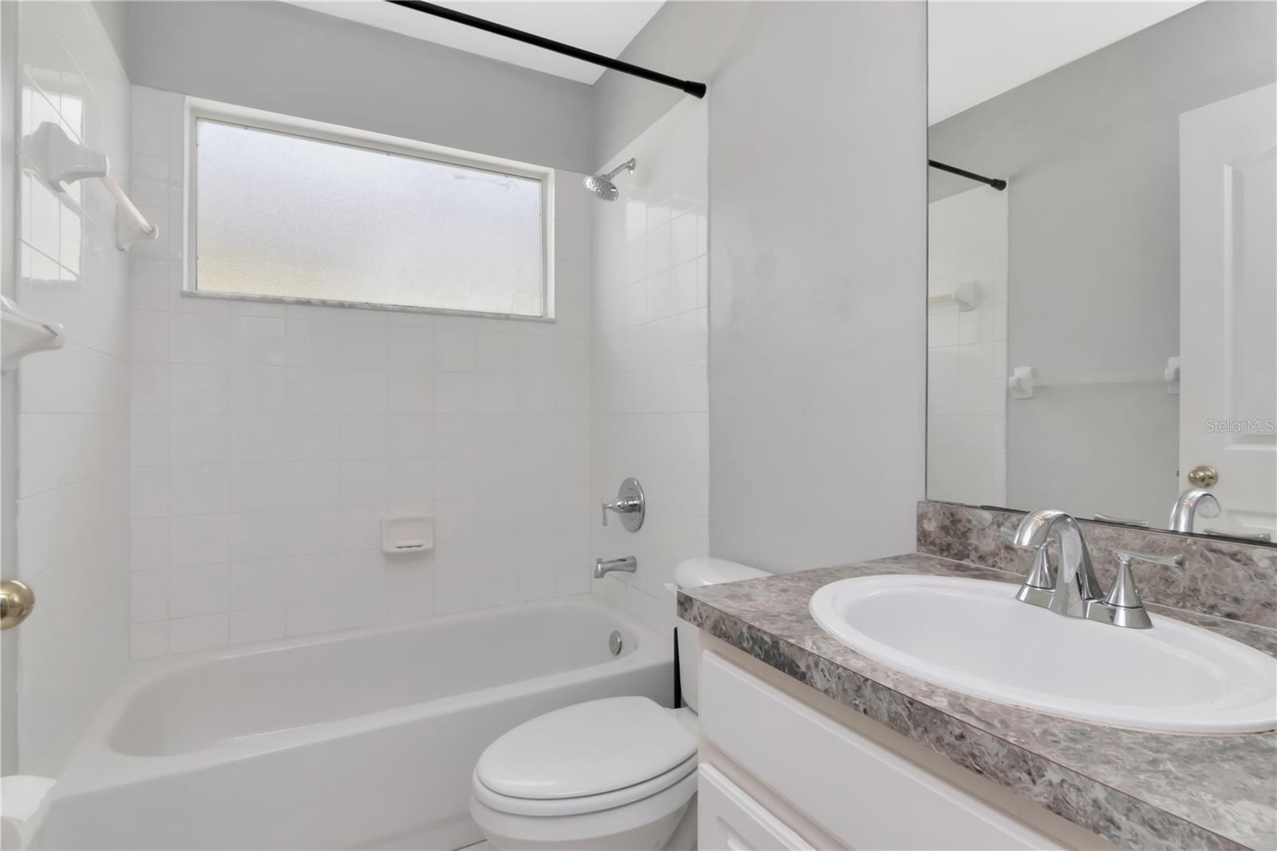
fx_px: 585
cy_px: 426
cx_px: 638
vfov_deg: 72.0
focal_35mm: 16
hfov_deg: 95.0
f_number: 18
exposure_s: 1/100
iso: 800
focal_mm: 11
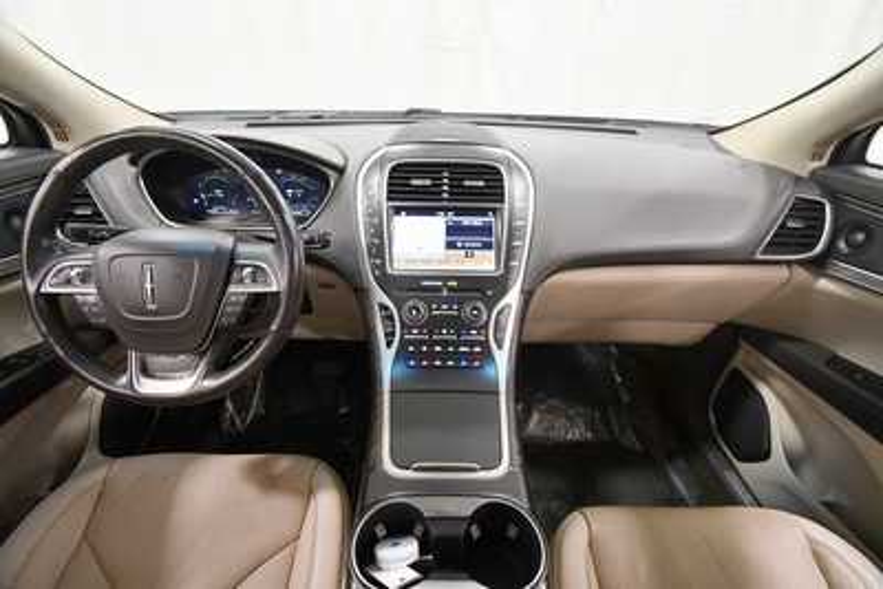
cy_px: 294
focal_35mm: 15
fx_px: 368
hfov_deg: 100.4
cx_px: 442
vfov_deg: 77.4
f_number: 4.5
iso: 2200
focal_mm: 10
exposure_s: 1/125
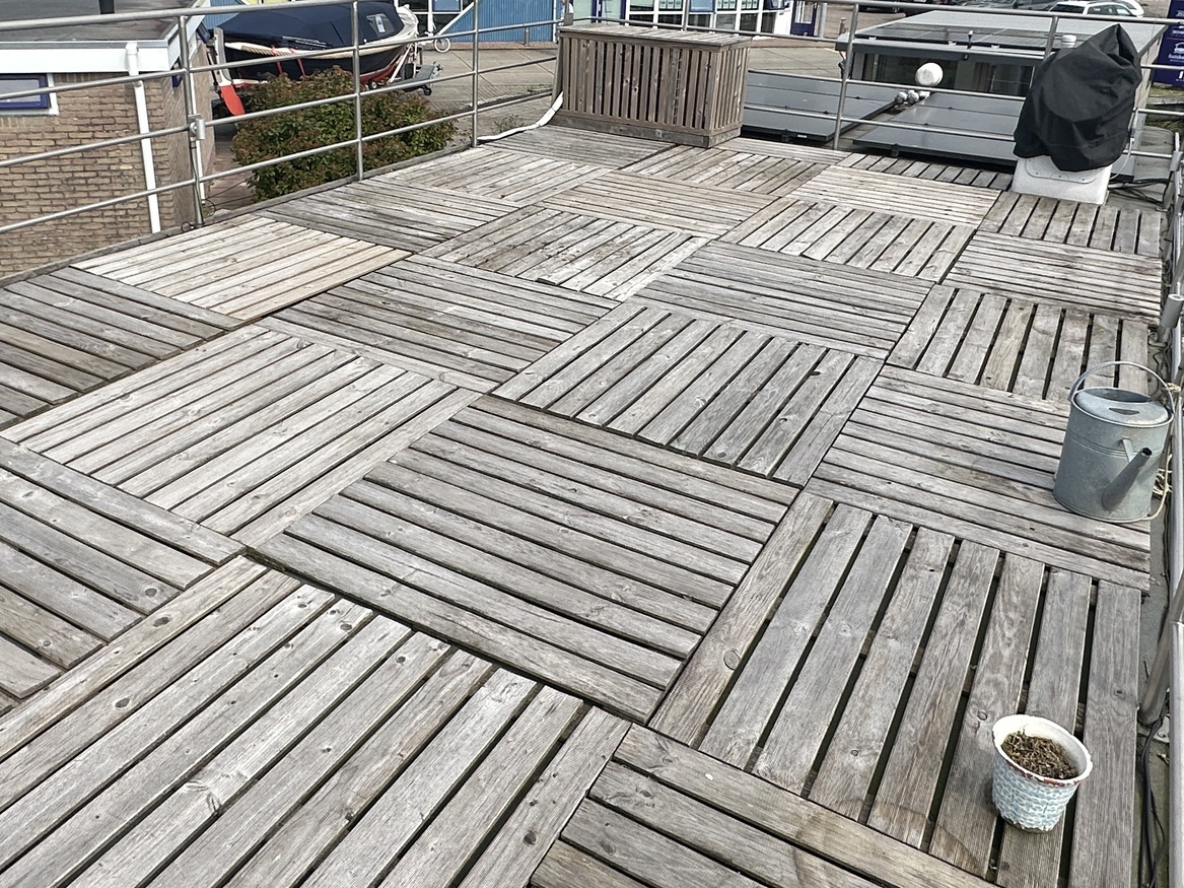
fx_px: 1026
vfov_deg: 46.3
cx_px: 510
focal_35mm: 30
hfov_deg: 59.7
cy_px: 320
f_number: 2.2
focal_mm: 2.22
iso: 50
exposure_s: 1/2174
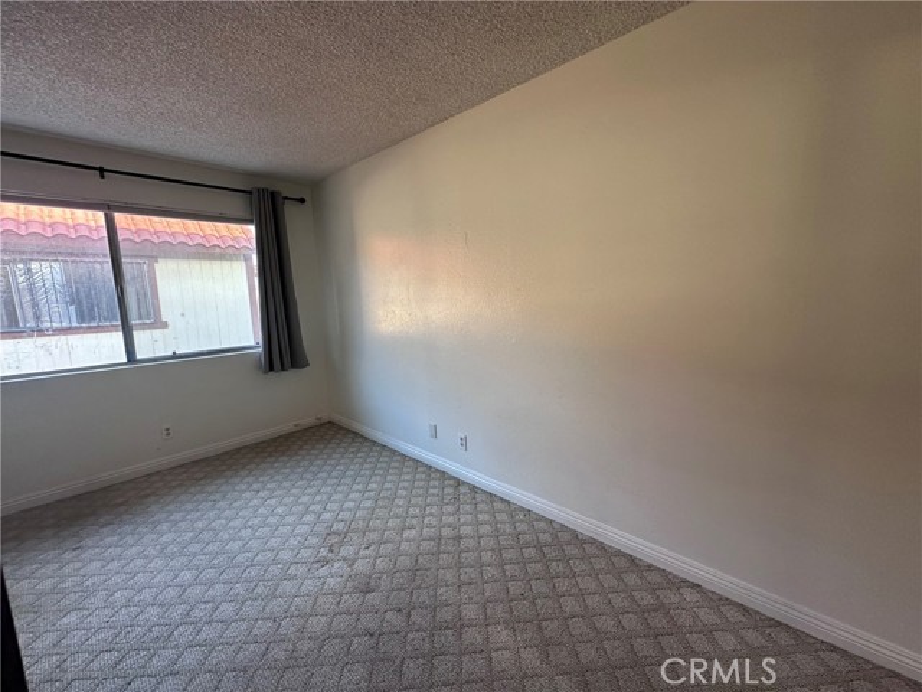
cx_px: 461
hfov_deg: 102.1
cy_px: 346
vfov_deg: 85.7
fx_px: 373
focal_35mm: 14
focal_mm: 2.22
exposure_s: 1/120
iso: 200
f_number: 2.2
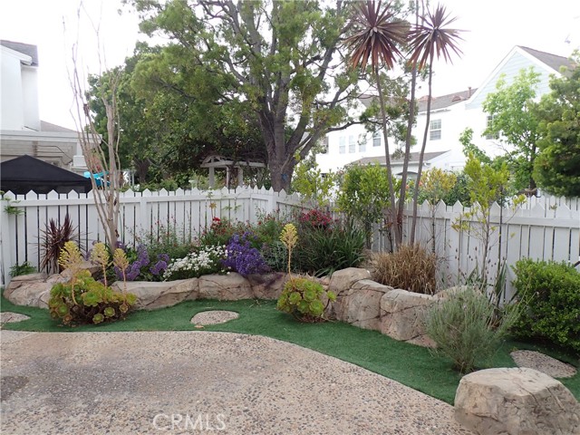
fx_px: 419
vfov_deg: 54.9
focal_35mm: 25
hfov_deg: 69.4
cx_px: 290
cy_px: 218
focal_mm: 4.5
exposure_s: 1/125
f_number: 2.8
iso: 100
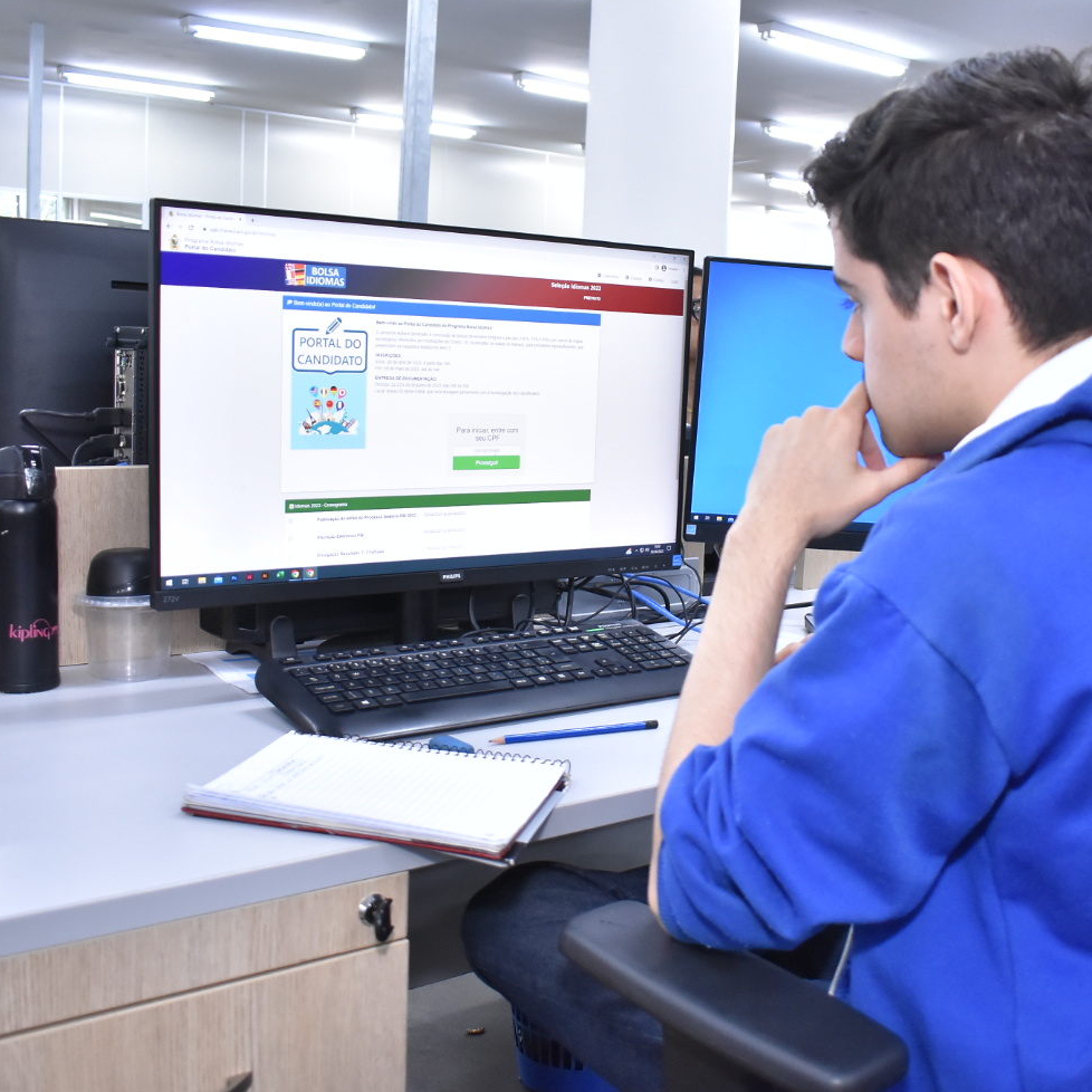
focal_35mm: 38
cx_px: 639
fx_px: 1356
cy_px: 544
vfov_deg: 43.9
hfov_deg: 43.7
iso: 1600
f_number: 3.5
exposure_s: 1/125
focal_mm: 18
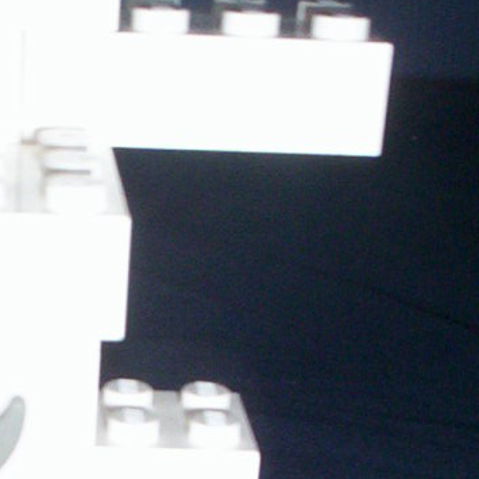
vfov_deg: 14.9
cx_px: -4
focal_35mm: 112
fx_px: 1753
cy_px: 610
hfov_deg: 15.3
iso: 140
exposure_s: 1/60
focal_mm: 4.99
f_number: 4.5
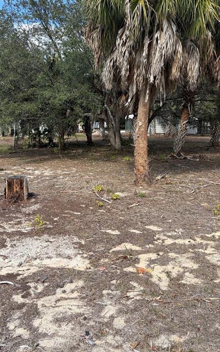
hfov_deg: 38.3
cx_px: 114
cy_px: 150
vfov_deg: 57.9
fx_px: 316
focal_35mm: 33
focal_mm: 5.96
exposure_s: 1/1517
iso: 64
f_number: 1.6
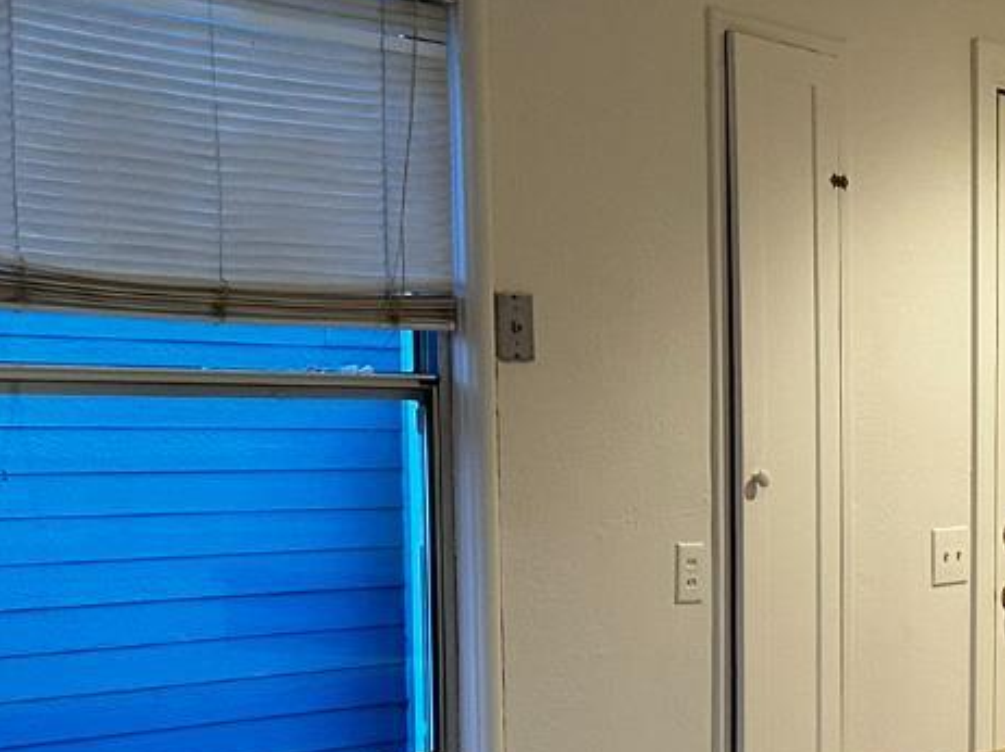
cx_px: 1242
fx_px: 2263
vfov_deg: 18.6
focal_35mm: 78
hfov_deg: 22.8
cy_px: 649
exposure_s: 1/60
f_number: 1.78
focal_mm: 6.86
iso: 400
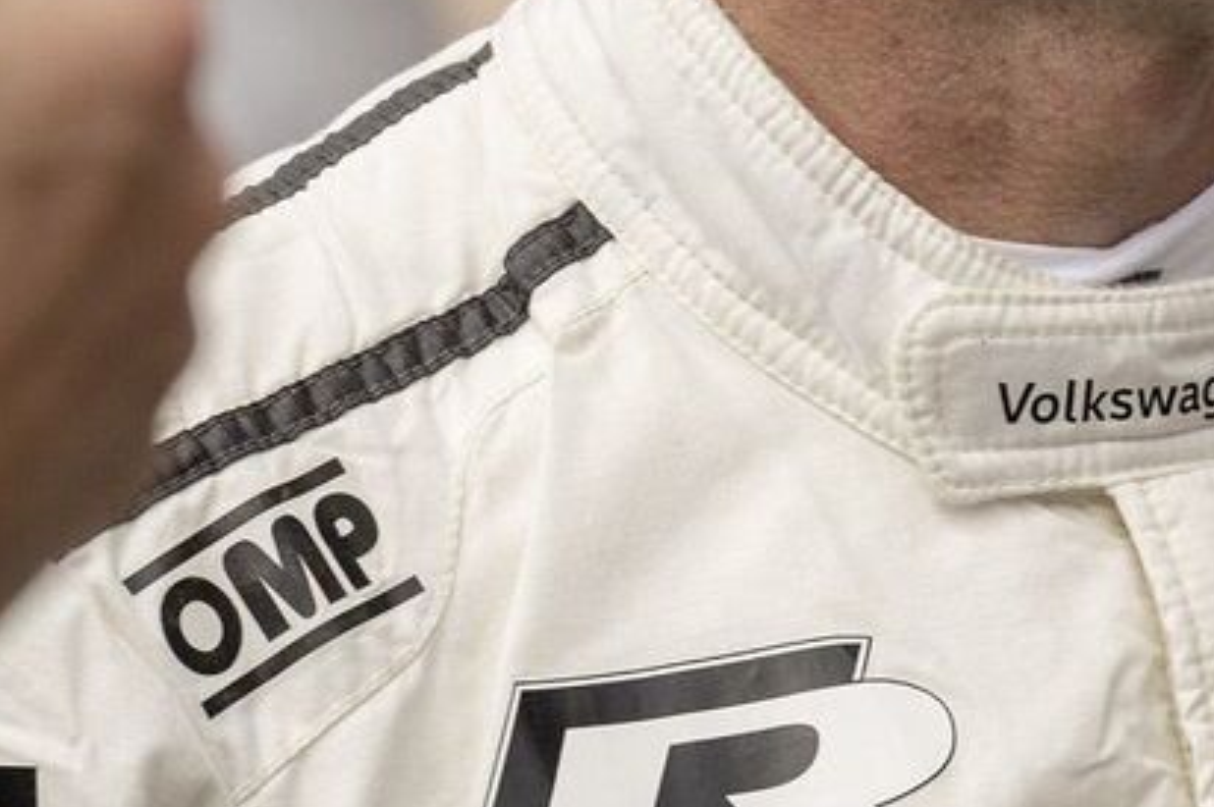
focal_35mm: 639
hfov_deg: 3.2
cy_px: -324
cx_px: 2228
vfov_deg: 2.1
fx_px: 21531
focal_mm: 137
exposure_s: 1/400
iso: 320
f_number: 6.3
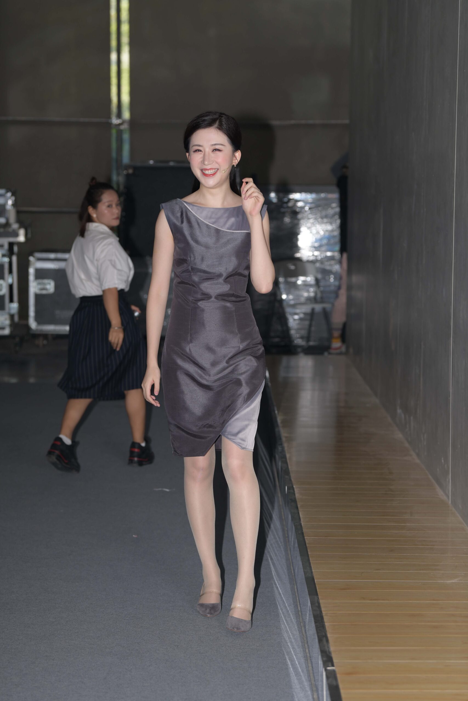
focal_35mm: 102
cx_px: 234
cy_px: 350
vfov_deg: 20.0
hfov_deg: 13.4
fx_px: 1989
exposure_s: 1/250
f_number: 4.5
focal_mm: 102
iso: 200
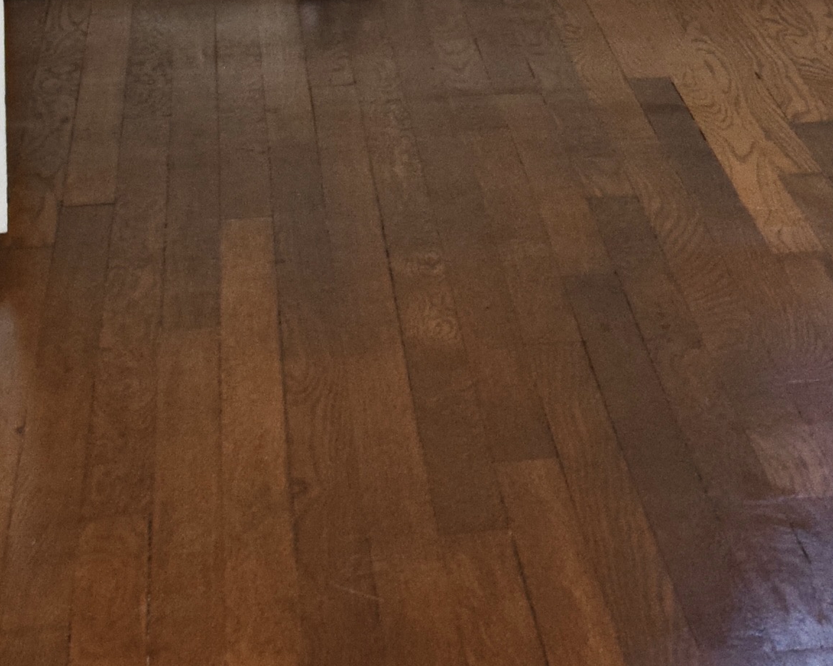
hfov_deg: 13.5
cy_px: -518
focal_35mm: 132
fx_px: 3253
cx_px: 1335
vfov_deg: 11.0
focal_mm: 18
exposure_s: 1/100
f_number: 5
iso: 800
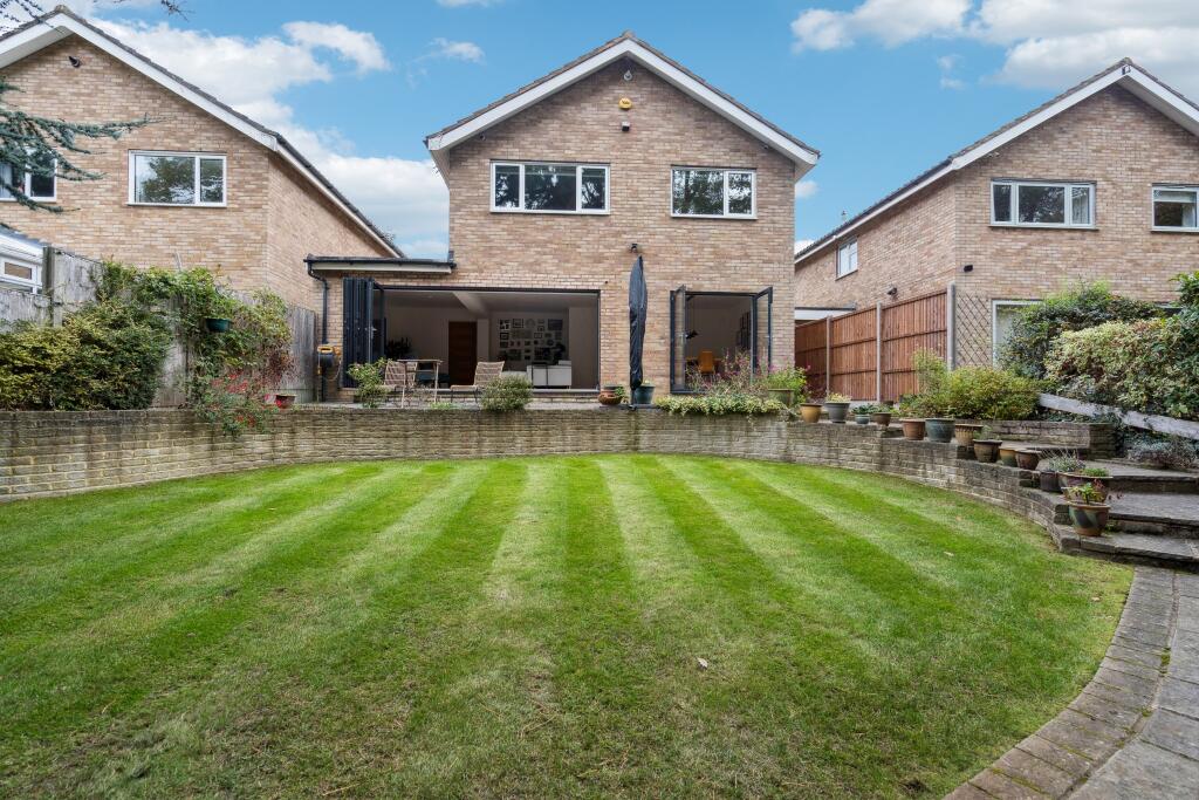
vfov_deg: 73.8
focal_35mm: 16
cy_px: 400
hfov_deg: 96.7
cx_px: 600
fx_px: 533
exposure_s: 1/250
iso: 320
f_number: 5.6
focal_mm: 16
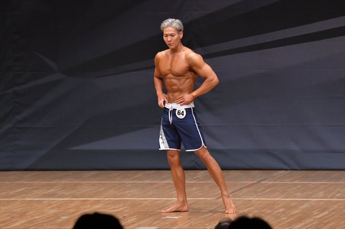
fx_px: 2730
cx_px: 172
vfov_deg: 4.8
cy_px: 114
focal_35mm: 285
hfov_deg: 7.2
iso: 6400
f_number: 5.6
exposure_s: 1/400
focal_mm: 190
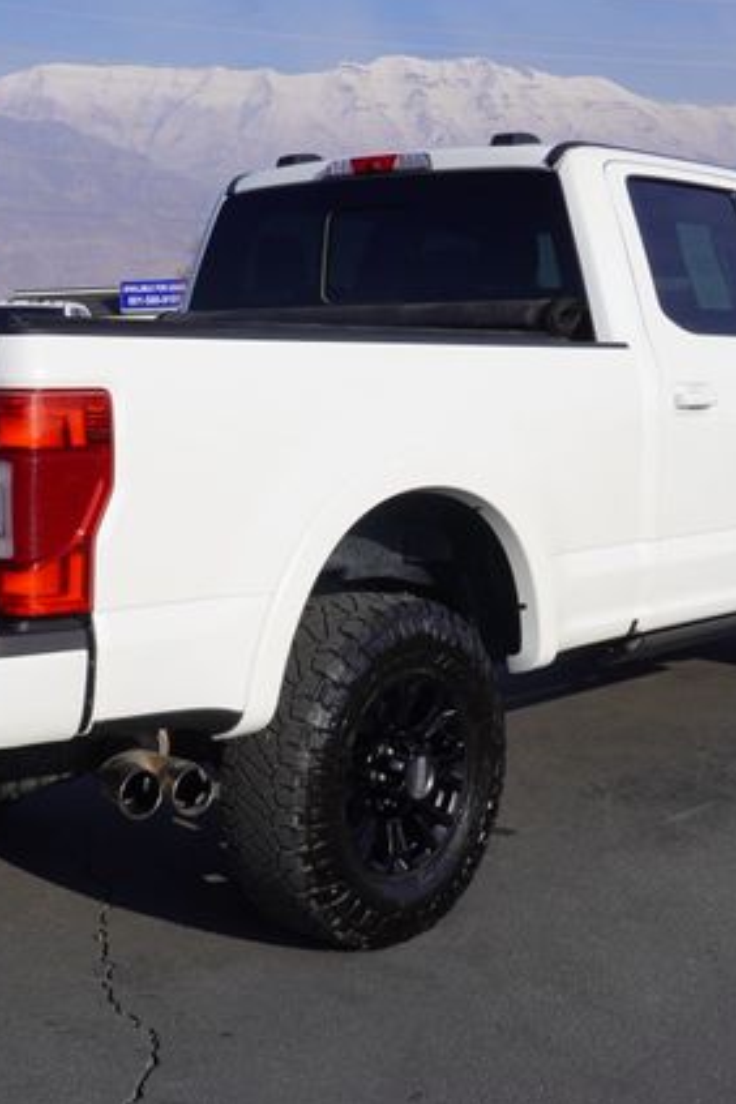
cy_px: 551
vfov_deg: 35.2
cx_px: 300
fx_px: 1740
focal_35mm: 57
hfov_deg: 23.8
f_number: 11
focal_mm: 25
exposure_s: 1/250
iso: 100
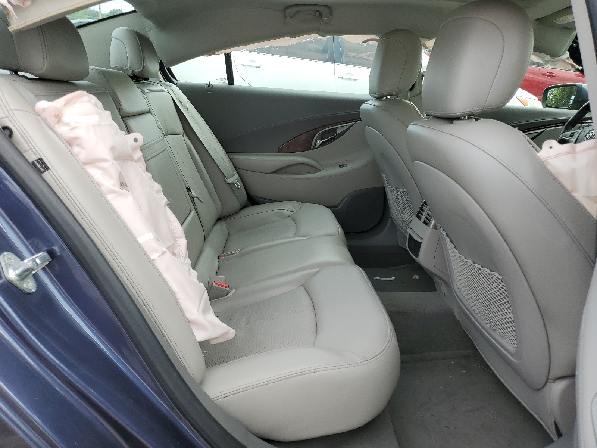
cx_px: 298
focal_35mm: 26
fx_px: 448
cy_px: 224
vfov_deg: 53.1
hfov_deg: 67.3
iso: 50
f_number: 1.5
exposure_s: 1/476
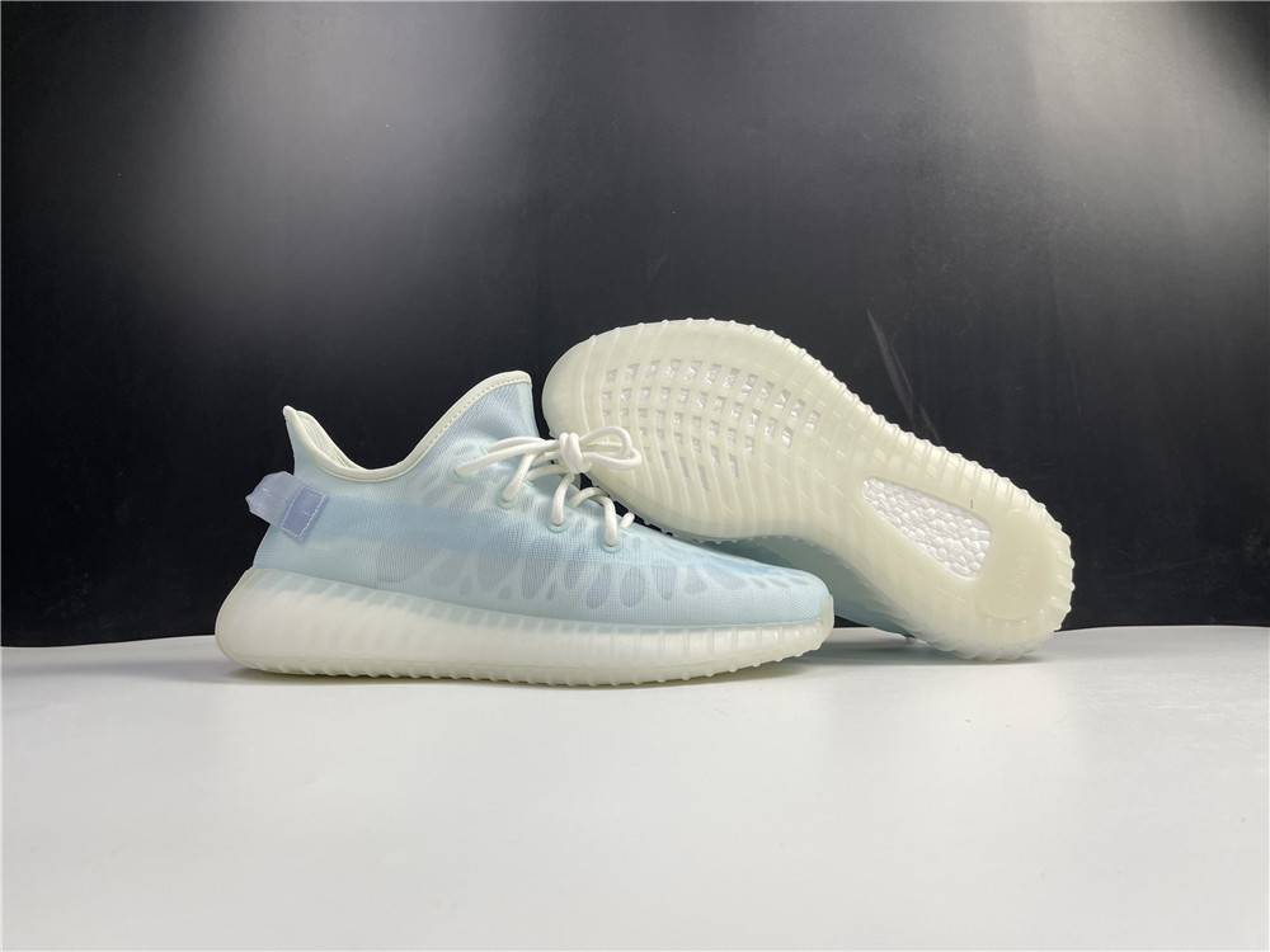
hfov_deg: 67.3
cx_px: 635
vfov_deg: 53.1
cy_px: 476
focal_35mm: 26
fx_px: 954
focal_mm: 4.2
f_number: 1.6
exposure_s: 1/121
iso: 64
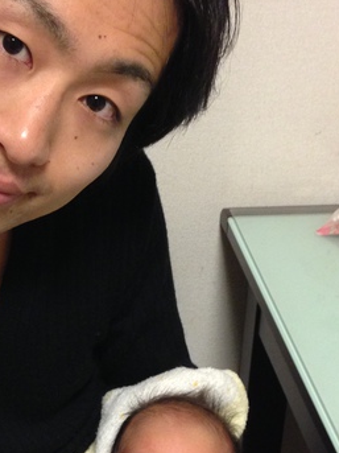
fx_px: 1006
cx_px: 45
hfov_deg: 18.9
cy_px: 322
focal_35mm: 77
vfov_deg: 25.1
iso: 200
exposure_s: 1/20
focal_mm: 4.13
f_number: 2.4
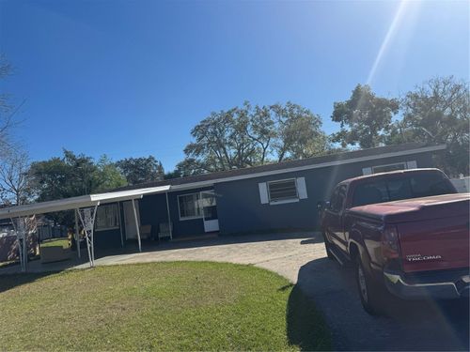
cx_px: 235
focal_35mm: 24
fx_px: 326
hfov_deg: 71.6
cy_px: 176
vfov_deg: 56.8
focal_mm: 6.76
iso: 80
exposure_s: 1/6410
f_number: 1.78
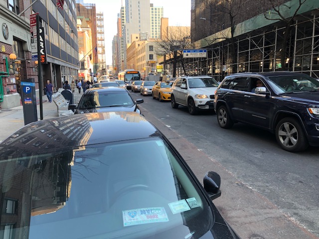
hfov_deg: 63.4
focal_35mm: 28
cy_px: 120
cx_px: 160
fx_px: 258
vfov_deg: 49.7
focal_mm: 3.99
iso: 25
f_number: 1.8
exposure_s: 1/120
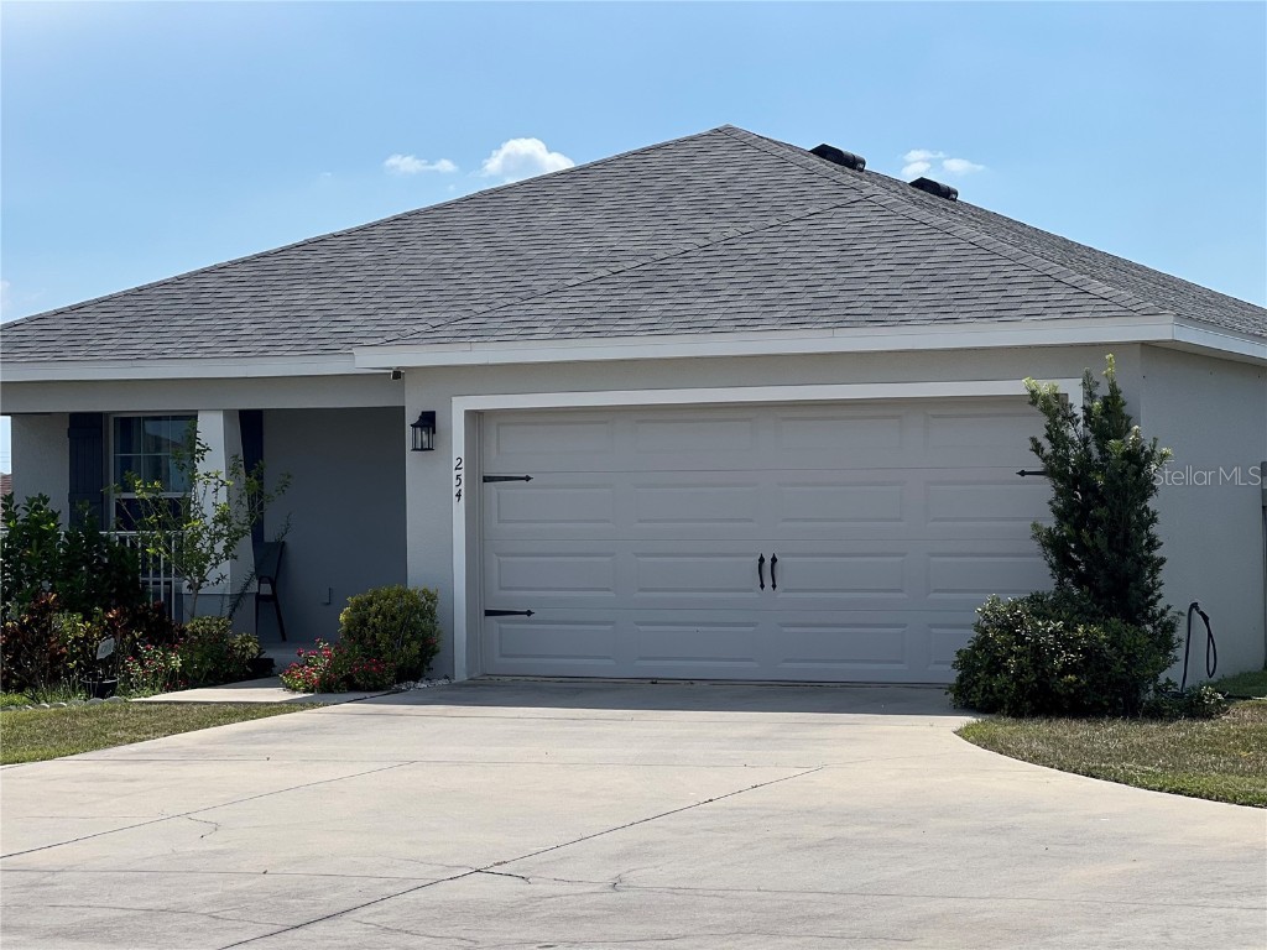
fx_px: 2818
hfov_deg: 25.3
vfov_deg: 19.1
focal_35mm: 77
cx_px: 634
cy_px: 475
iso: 32
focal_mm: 9
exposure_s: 1/960
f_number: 2.8
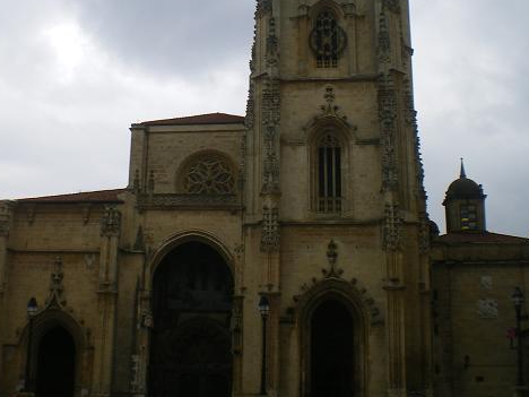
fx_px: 795
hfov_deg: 36.7
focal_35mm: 52
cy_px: 164
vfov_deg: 28.0
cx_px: 208
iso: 64
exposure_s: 1/200
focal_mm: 6.3
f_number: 4.6
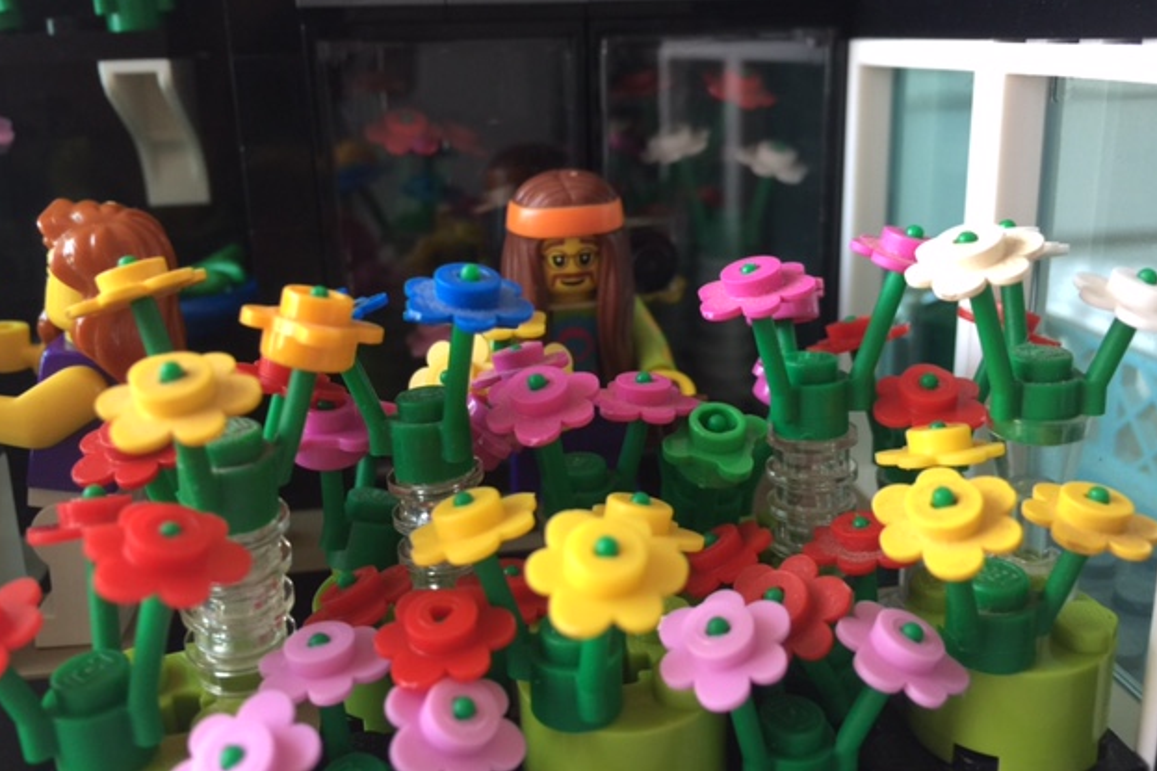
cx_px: 578
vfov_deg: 42.2
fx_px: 996
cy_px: 327
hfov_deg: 60.3
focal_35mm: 31
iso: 40
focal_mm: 4.15
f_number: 2.2
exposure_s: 1/15
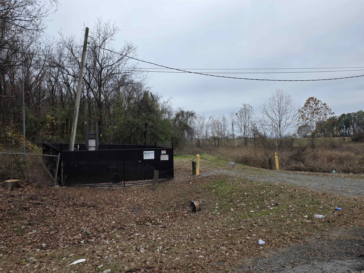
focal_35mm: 23
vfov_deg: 58.9
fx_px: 242
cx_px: 182
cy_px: 136
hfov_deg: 73.9
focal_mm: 6.25
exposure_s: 1/1484
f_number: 1.7
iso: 80
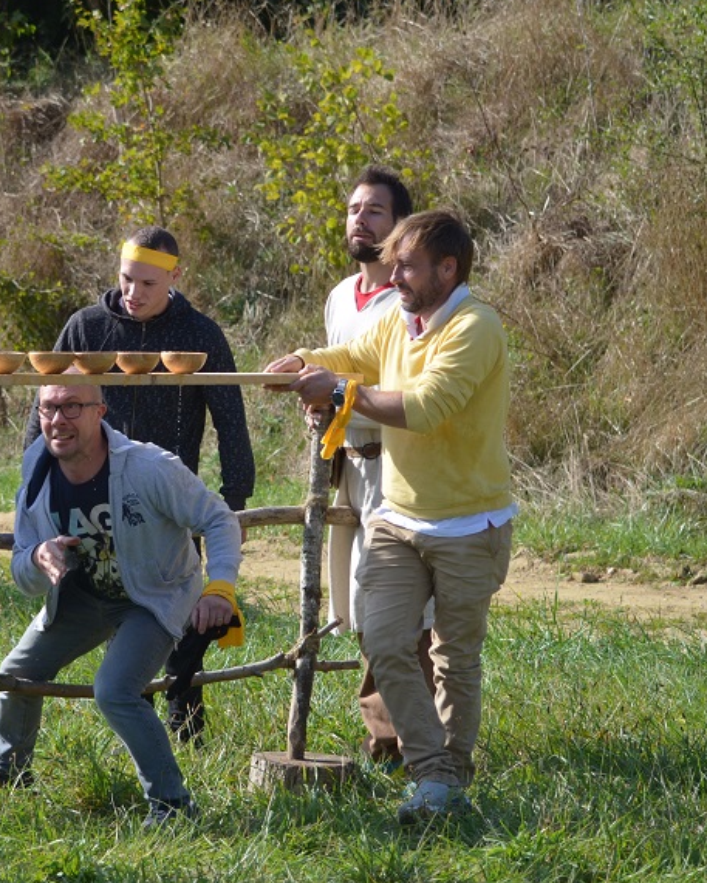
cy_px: 411
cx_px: 87
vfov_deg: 11.7
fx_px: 4315
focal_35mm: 165
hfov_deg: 9.3
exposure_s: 1/500
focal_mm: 68
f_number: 4.5
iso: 100
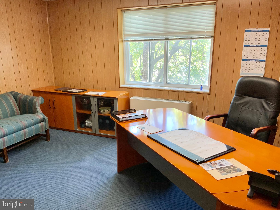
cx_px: 140
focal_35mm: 29
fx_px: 235
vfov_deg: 48.2
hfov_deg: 61.7
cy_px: 105
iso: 80
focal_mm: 3
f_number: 1.8
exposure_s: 1/60
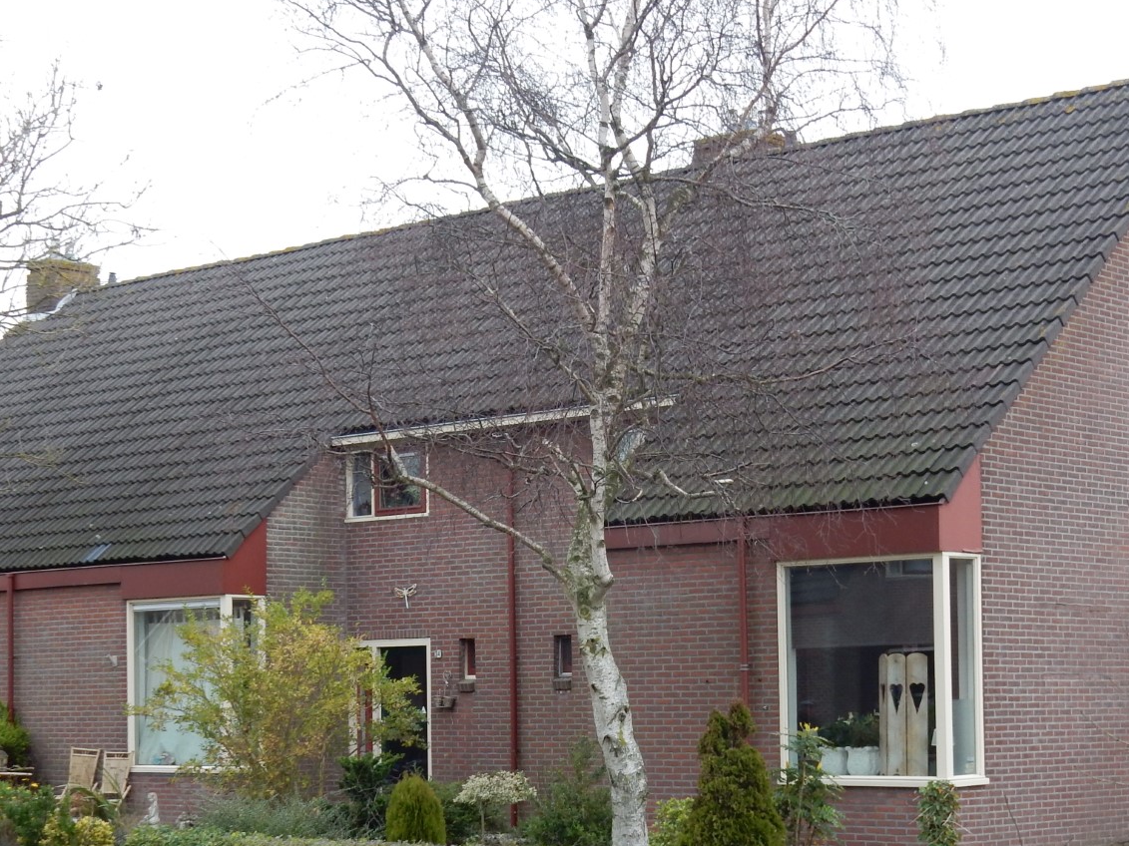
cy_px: 593
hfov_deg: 25.3
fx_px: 2511
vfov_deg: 19.1
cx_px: 611
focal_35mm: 77
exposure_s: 1/60
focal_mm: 9
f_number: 4.5
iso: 125
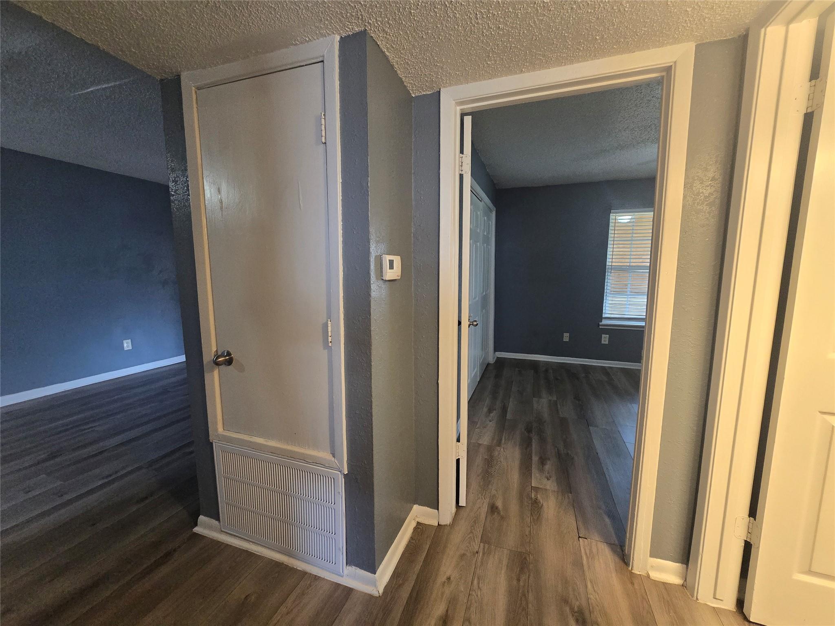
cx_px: 418
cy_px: 313
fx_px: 314
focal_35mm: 13
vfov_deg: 89.9
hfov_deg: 106.2
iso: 500
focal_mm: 2.2
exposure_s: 1/60
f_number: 2.2
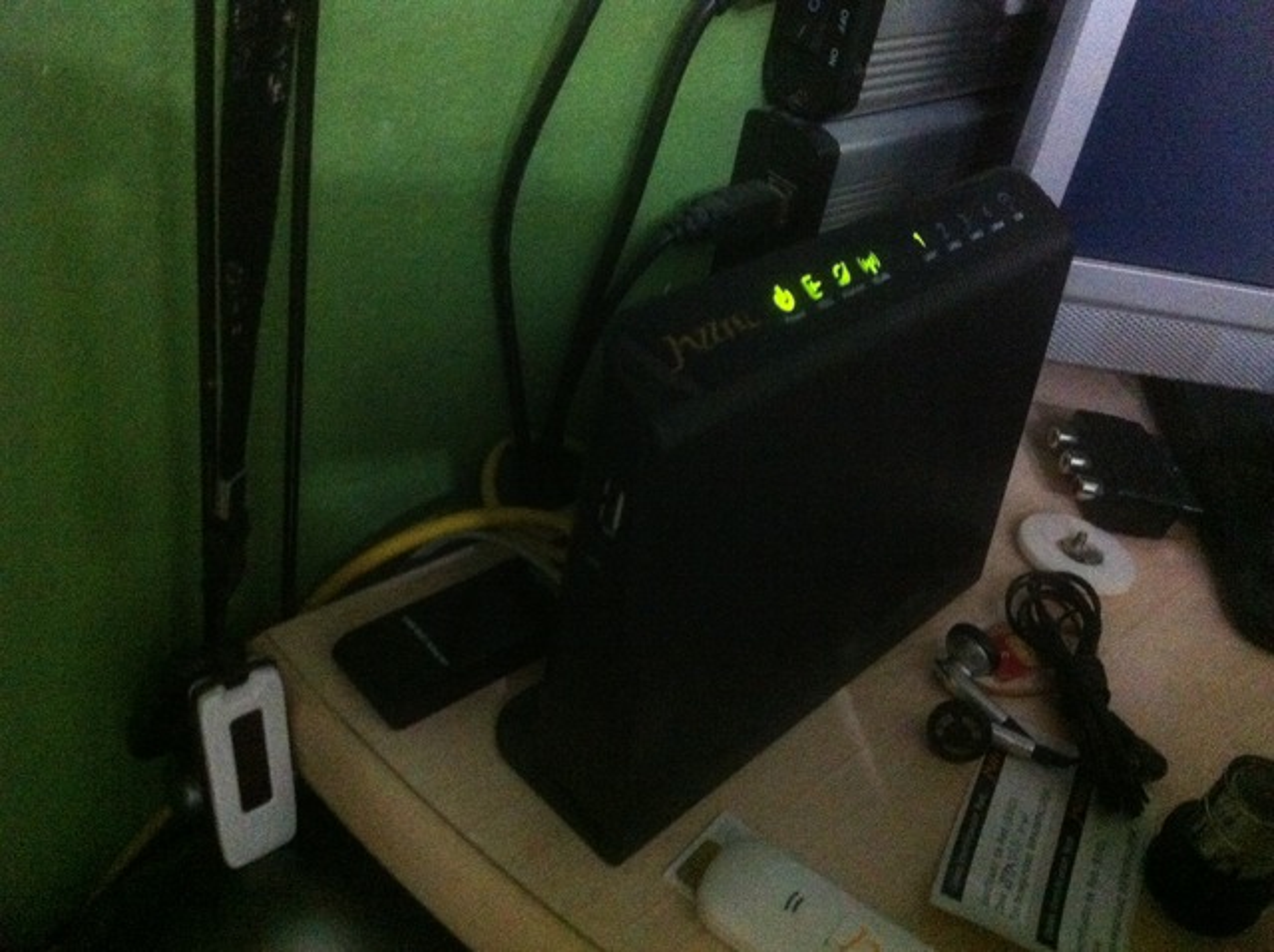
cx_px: 637
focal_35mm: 35
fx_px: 1286
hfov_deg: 52.7
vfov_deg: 40.6
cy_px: 476
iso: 1000
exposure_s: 1/15
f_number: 2.8
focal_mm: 3.85
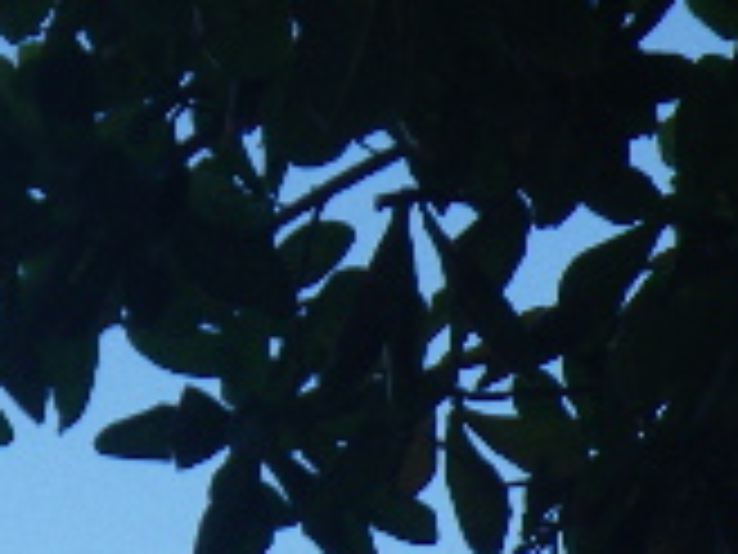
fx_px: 4669
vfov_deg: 6.5
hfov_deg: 9.0
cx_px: 38
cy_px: 1333
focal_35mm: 219
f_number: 4.2
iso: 50
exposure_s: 1/200
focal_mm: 7.5
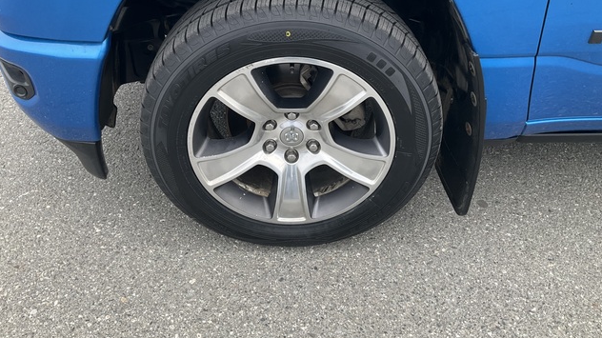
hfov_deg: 61.0
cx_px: 299
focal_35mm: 32
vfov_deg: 36.5
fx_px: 511
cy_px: 135
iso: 25
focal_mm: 3
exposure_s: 1/348
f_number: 1.8
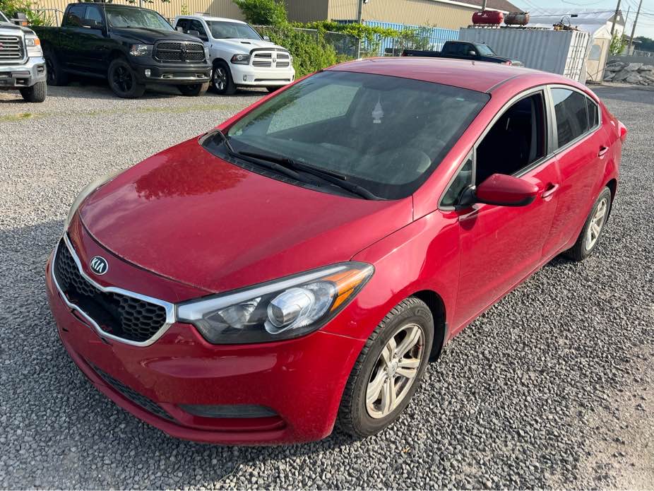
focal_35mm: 26
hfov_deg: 67.3
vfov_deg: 53.1
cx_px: 327
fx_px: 491
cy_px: 246
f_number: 1.5
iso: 50
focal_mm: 5.7
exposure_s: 1/1553
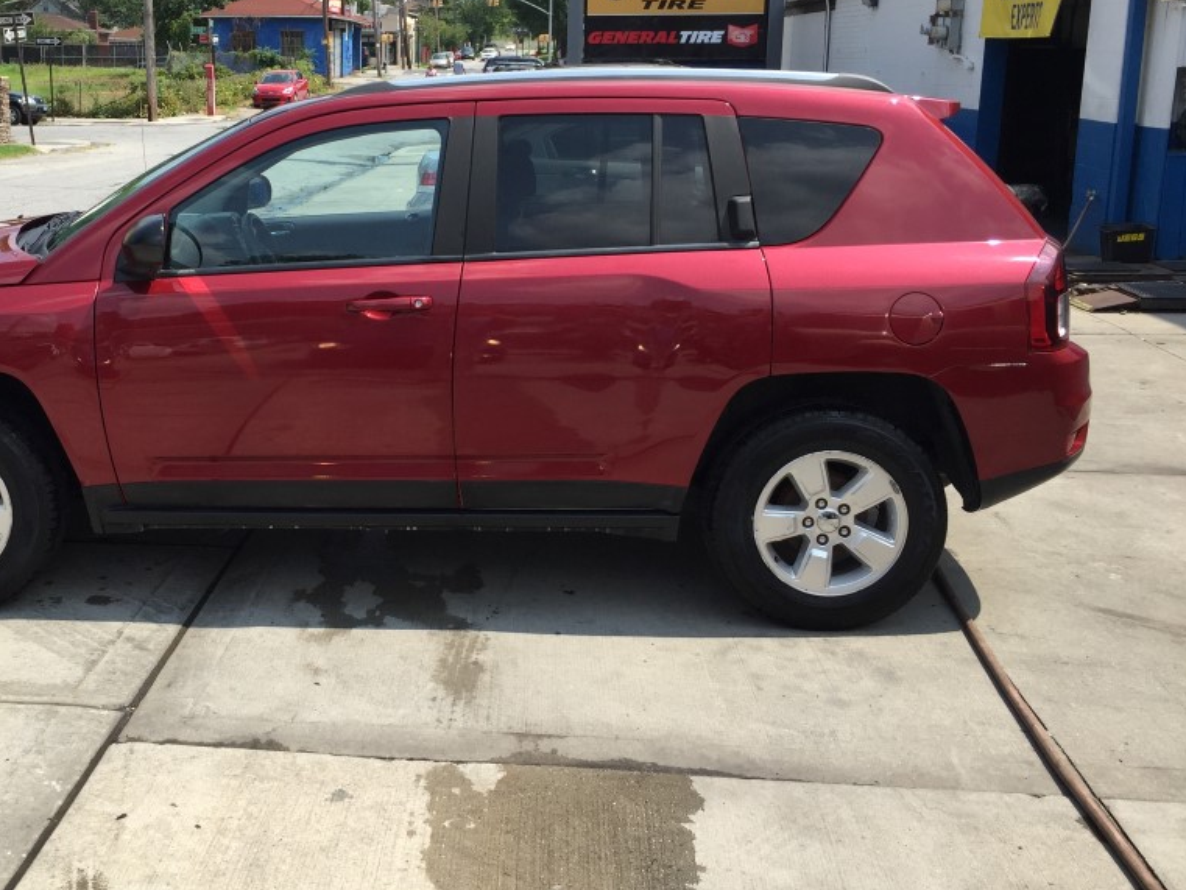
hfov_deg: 47.1
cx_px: 396
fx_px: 1336
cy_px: 330
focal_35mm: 39
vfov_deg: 36.6
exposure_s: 1/1364
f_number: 2.2
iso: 32
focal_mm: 4.15
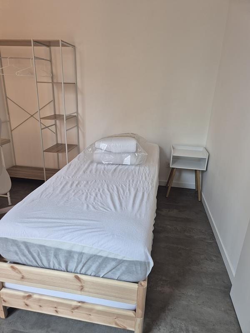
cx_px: 125
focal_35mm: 23
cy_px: 166
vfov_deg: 73.9
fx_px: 221
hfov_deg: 58.9
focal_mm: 5.4
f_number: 1.8
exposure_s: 1/180
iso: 125
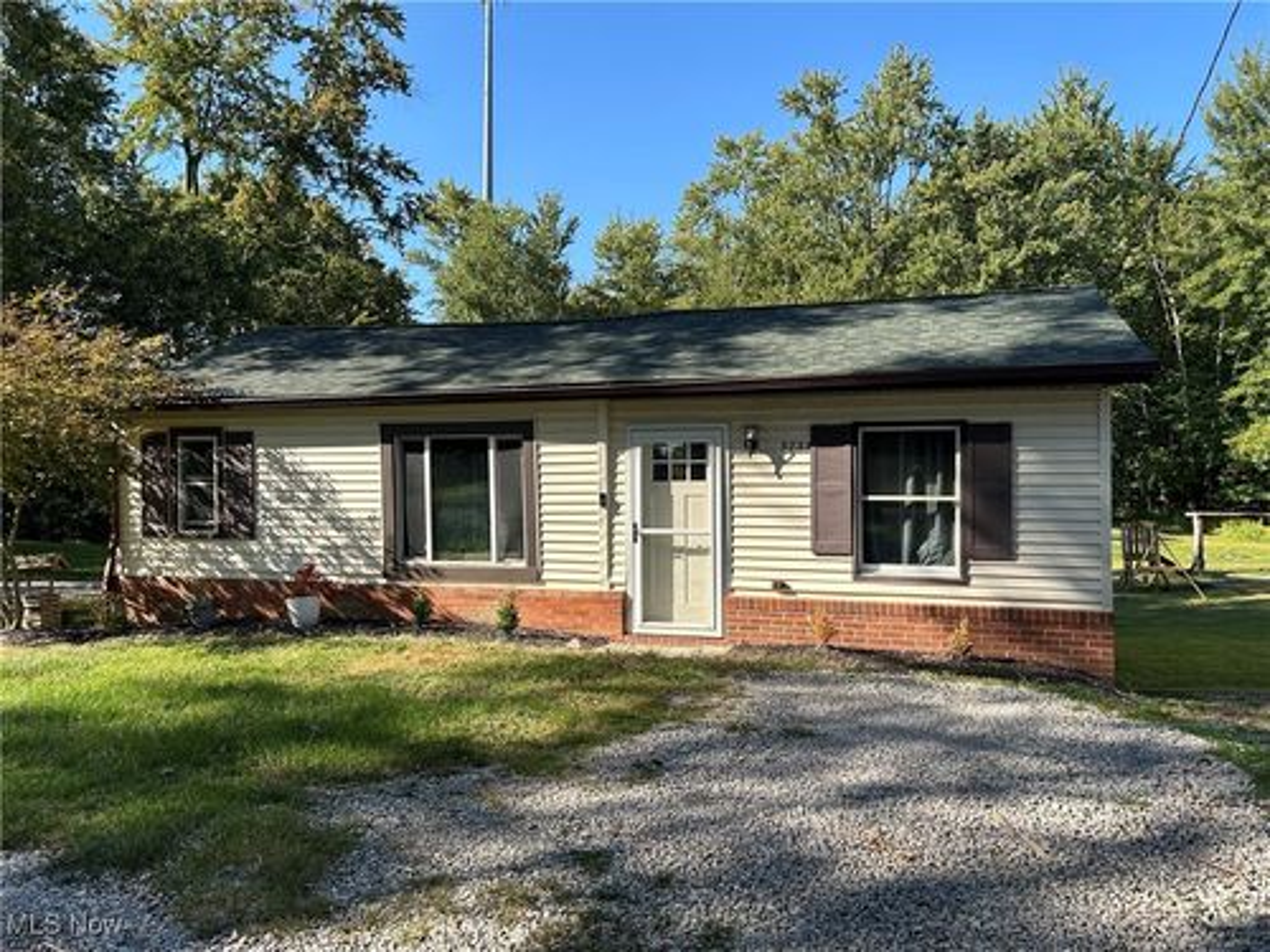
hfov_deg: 67.3
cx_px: 635
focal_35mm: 26
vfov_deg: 53.1
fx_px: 954
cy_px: 476
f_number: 1.5
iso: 50
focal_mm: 5.7
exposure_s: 1/1901
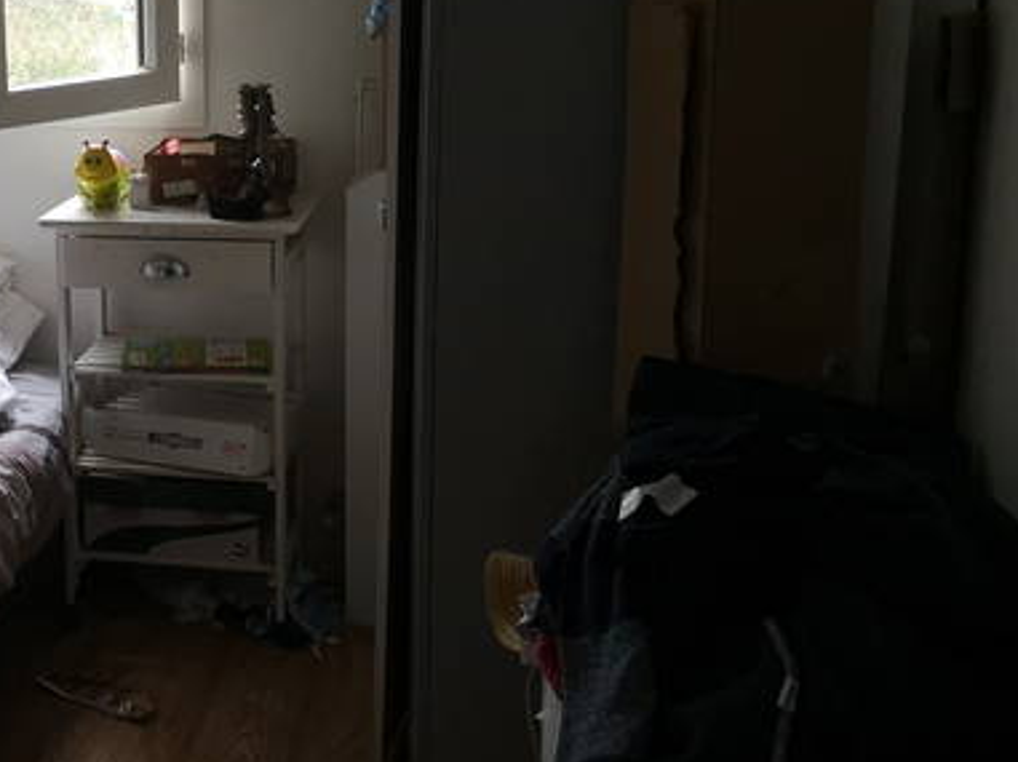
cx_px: 83
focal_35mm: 56
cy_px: 283
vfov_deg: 26.0
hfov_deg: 32.5
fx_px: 1645
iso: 500
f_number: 1.8
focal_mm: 3.95
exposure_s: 1/100
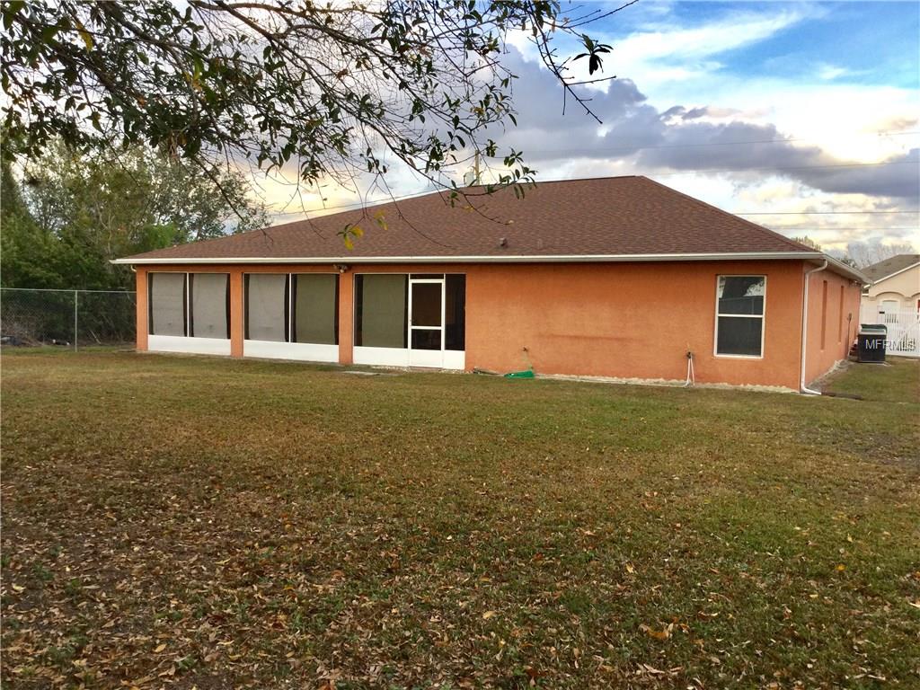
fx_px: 824
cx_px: 460
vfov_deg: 45.4
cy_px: 345
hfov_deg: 58.4
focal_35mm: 31
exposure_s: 1/272
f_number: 2.4
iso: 25
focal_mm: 3.3
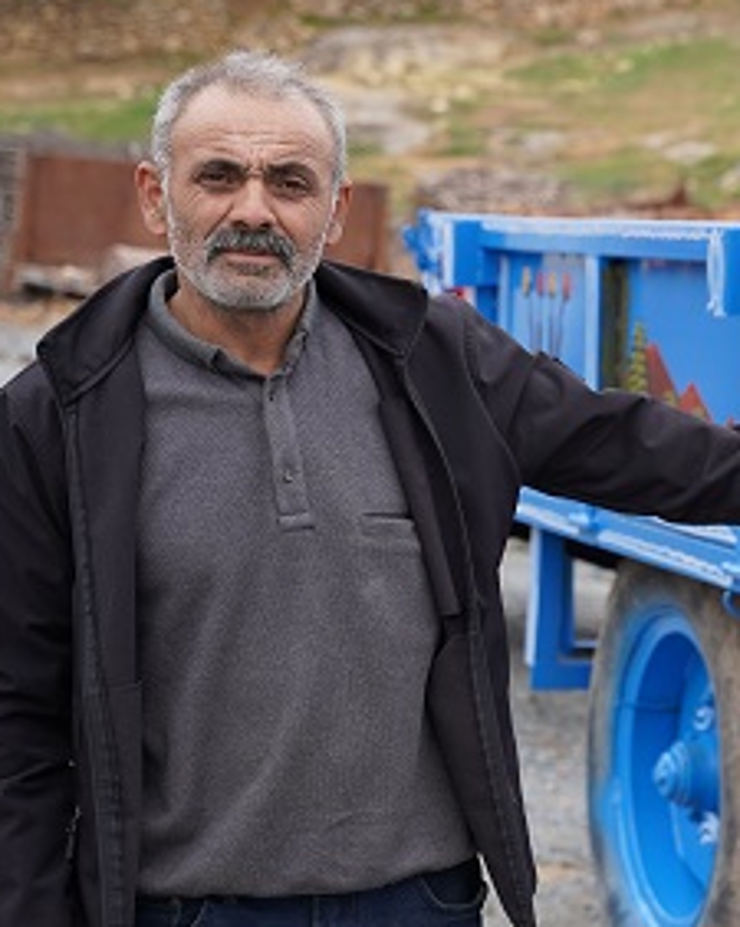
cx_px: 911
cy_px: 457
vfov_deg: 17.3
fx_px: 3044
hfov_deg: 13.4
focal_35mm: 111
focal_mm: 55.5
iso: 100
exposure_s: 1/160
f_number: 4
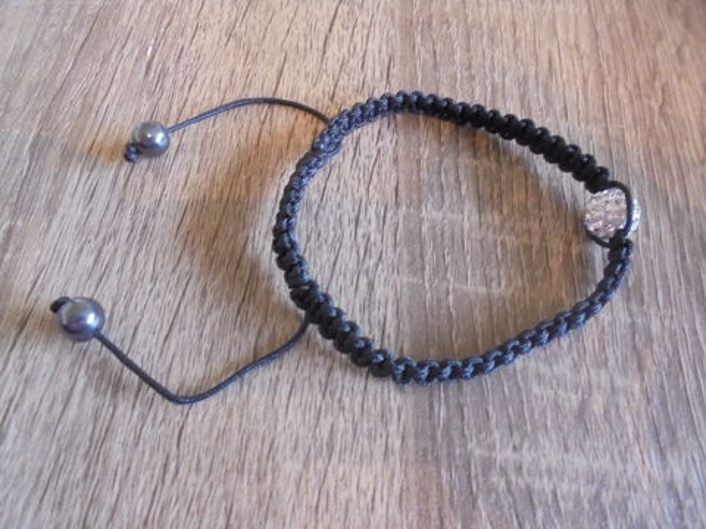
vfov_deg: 53.1
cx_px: 353
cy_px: 264
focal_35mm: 26
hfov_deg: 67.3
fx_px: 530
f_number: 3.5
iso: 400
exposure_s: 1/30
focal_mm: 4.6
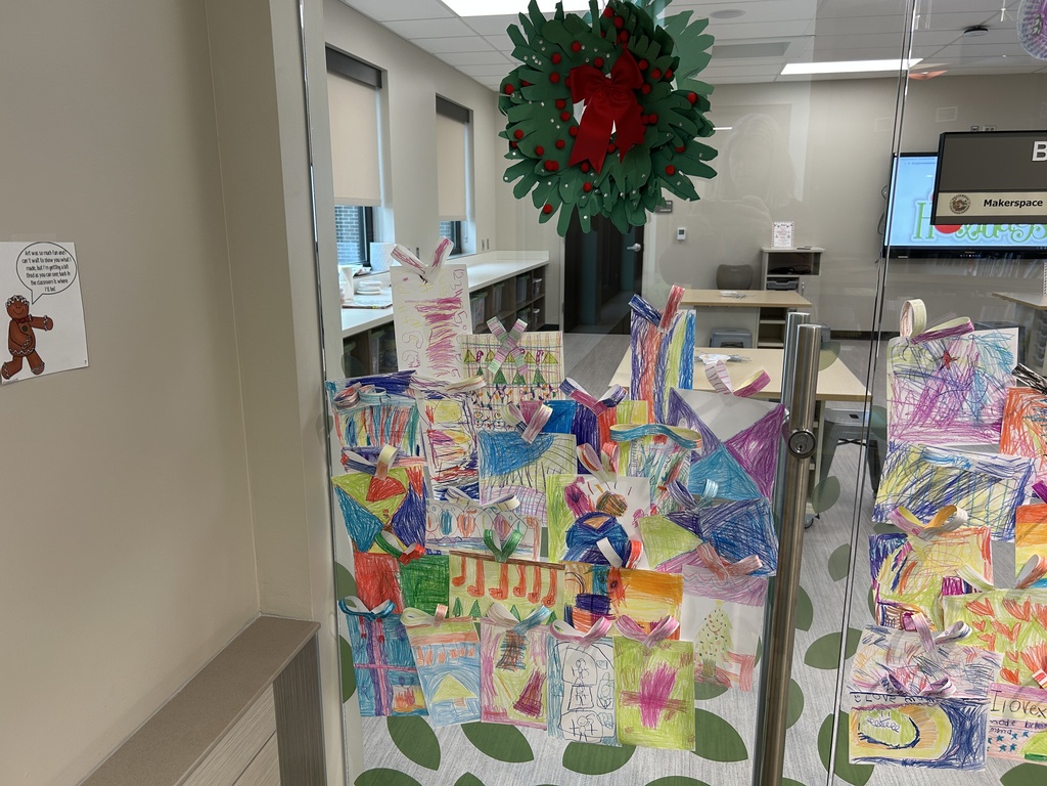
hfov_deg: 67.3
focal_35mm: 26
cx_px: 524
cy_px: 393
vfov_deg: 53.1
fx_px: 786
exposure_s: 1/60
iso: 64
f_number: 1.5
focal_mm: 5.7
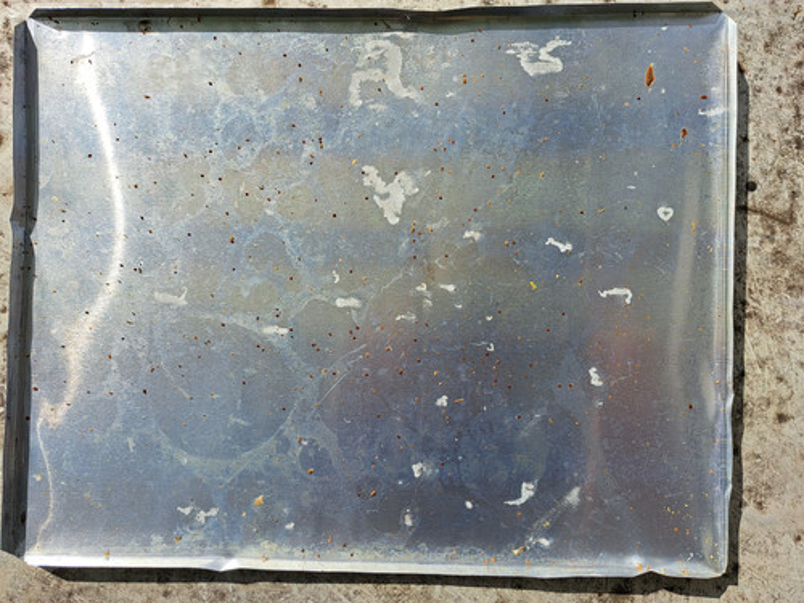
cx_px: 402
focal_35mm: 24
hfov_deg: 71.6
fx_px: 557
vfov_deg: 56.8
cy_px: 302
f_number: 1.8
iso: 50
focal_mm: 5.23
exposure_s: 1/2551
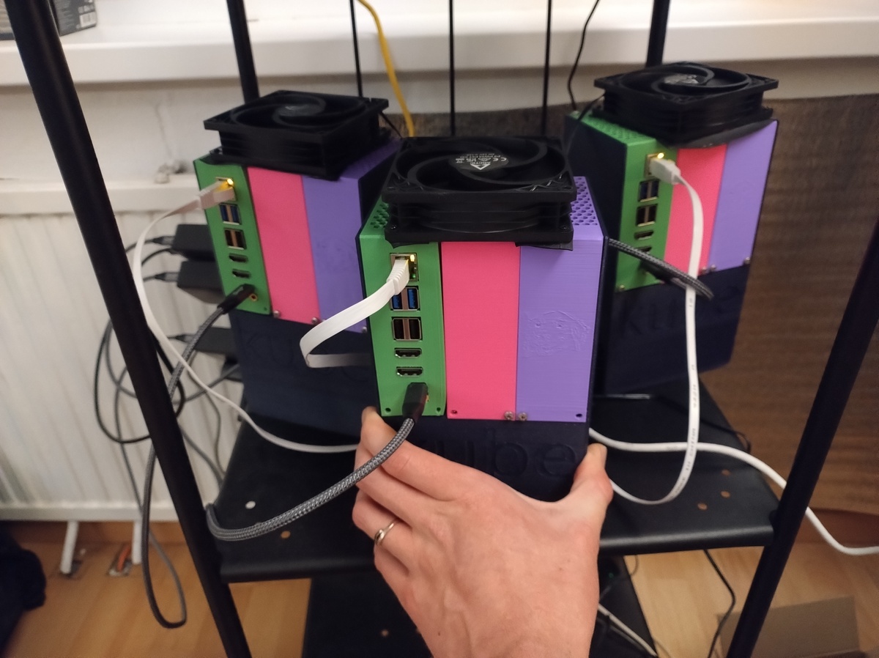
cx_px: 440
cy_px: 329
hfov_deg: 69.4
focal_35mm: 25
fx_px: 634
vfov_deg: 54.8
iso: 3550
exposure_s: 1/20
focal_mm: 4.71
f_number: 1.7
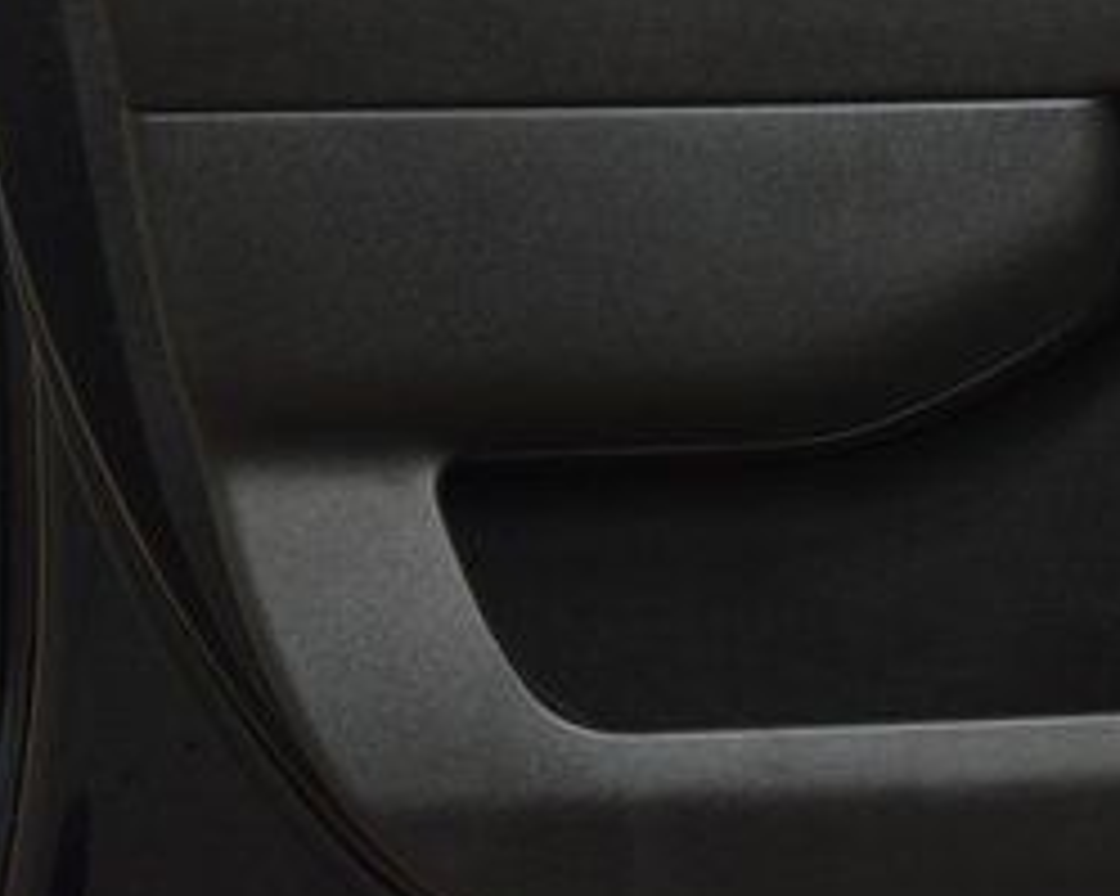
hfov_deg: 20.6
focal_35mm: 87
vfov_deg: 17.2
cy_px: -25
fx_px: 2883
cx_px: 1318
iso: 1800
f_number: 3.8
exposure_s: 1/125
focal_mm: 24
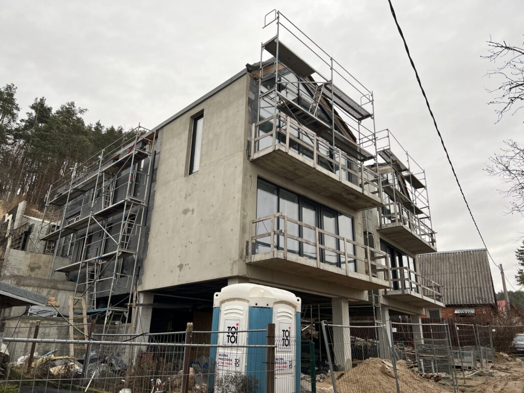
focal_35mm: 26
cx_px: 262
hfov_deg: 67.3
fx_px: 394
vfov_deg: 53.1
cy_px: 196
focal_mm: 5.7
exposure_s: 1/212
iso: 40
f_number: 1.5
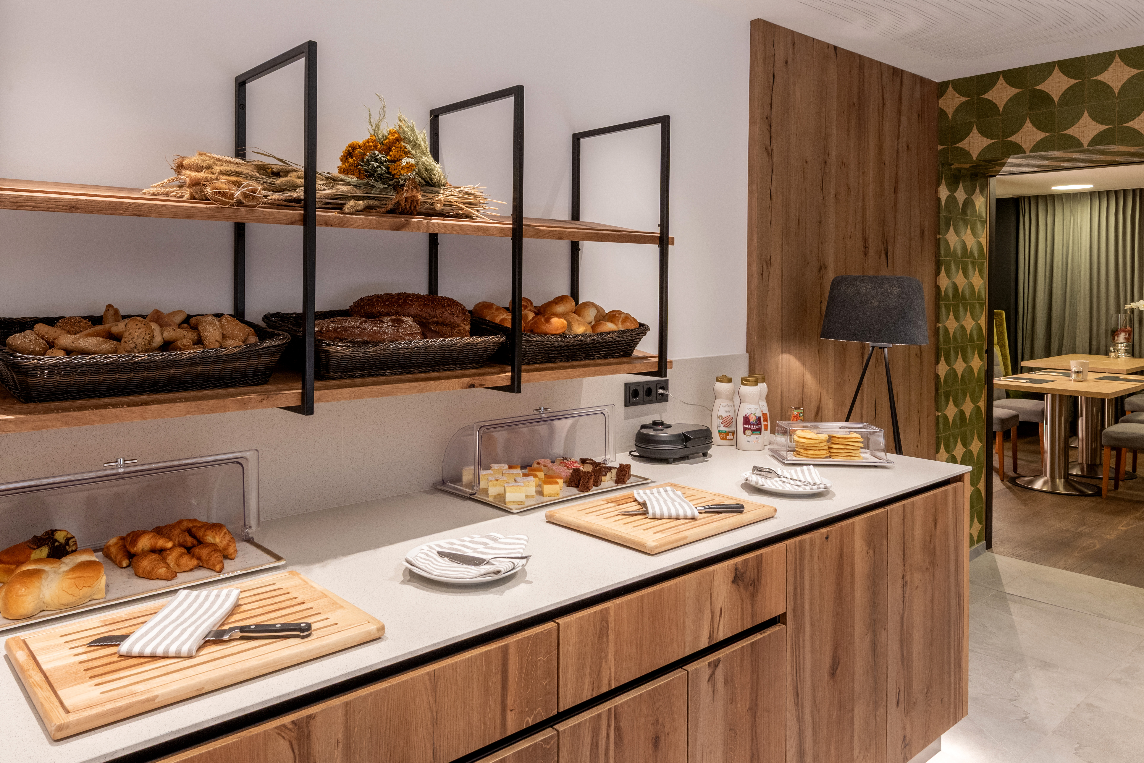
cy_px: 294
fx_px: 794
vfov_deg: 50.8
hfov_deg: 70.9
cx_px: 471
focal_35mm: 25
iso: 250
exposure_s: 1/1.67
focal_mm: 16
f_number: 11
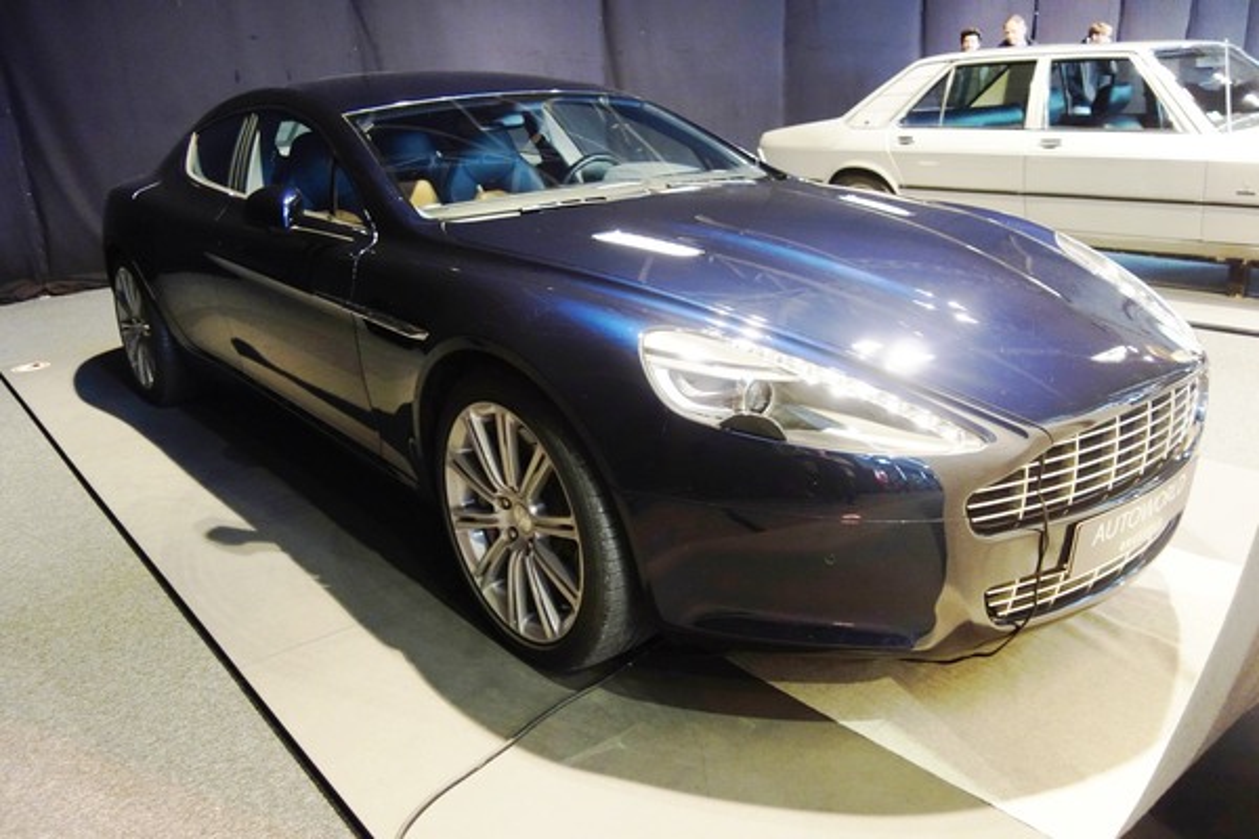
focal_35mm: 28
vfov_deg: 46.4
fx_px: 979
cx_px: 630
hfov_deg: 65.5
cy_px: 420
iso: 640
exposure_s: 1/30
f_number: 1.8
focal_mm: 10.4
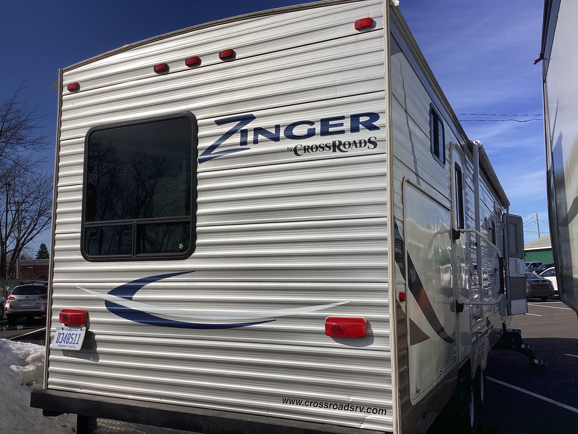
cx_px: 289
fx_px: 518
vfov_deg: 45.4
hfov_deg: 58.4
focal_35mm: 31
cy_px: 217
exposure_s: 1/4082
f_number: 2.4
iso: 25
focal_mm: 3.3
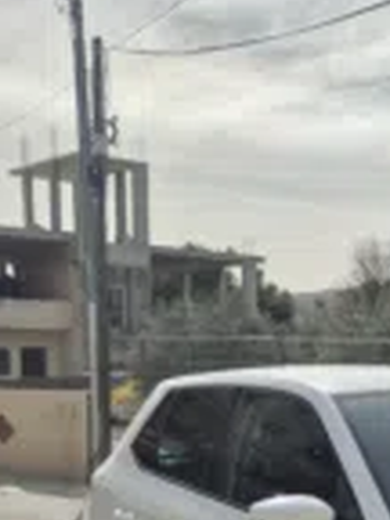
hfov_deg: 20.7
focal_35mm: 64
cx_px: 524
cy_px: 462
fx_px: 961
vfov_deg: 29.1
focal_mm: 5.4
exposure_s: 1/4208
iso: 25
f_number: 1.8
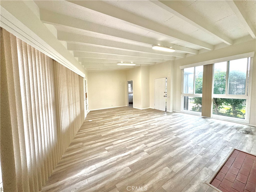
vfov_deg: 85.7
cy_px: 96
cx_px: 128
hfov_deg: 102.1
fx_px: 104
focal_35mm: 14
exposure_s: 1/120
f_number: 2.2
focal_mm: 2.22
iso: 125
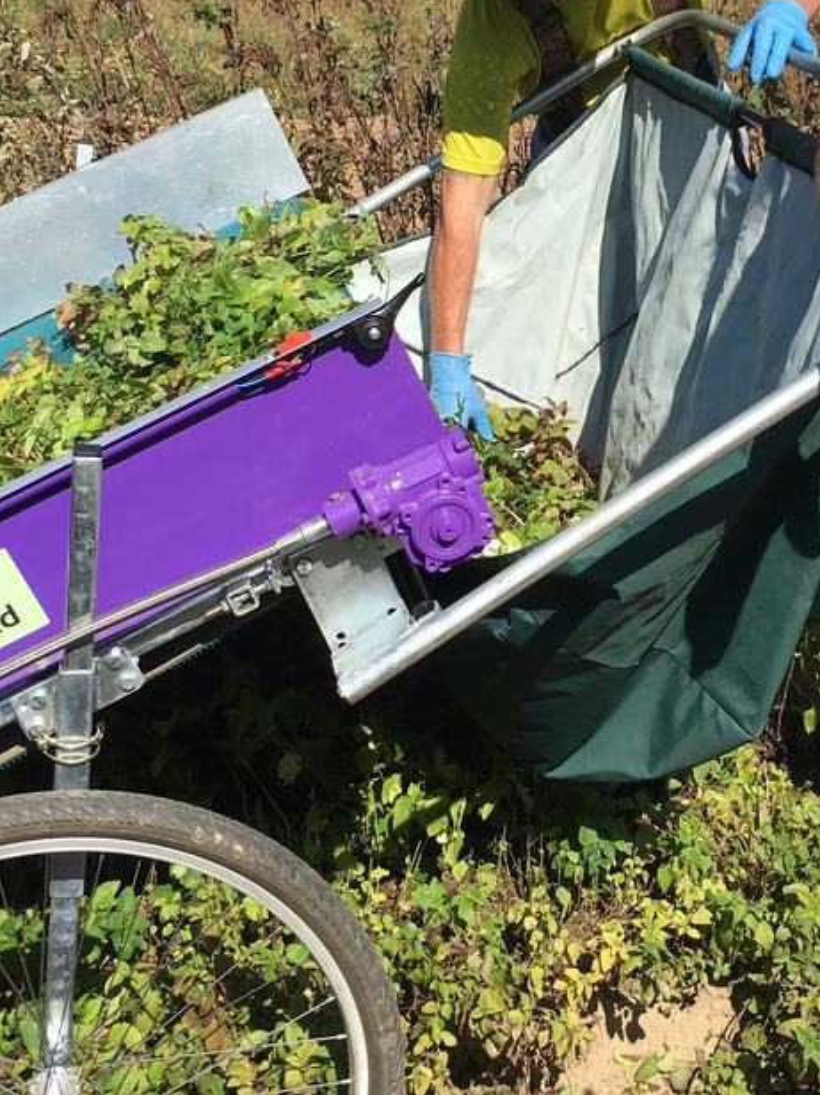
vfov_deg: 42.2
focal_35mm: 44
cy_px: 332
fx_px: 1390
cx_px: 365
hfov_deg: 32.8
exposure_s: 1/1282
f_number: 2.2
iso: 25
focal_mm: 4.15
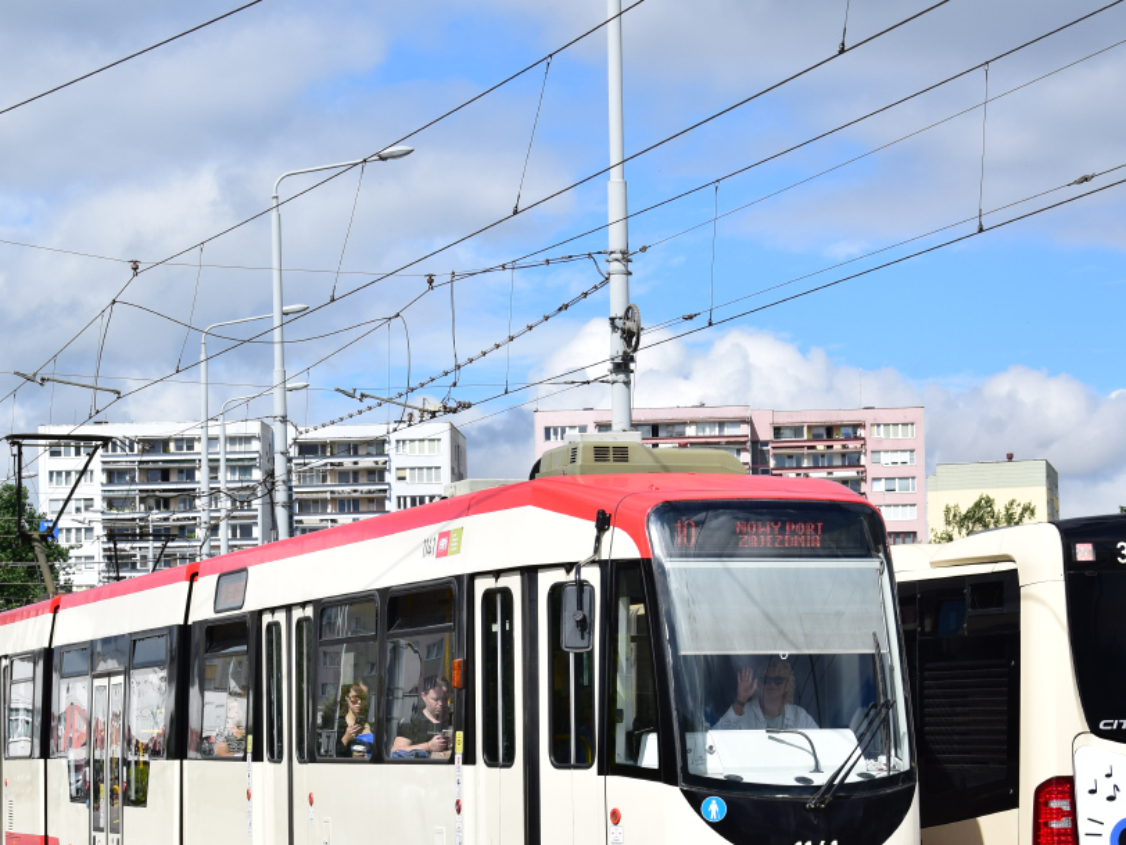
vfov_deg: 15.2
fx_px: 3155
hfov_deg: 20.2
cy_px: 561
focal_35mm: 97
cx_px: 492
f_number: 6.3
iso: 200
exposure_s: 1/1000
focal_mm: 42
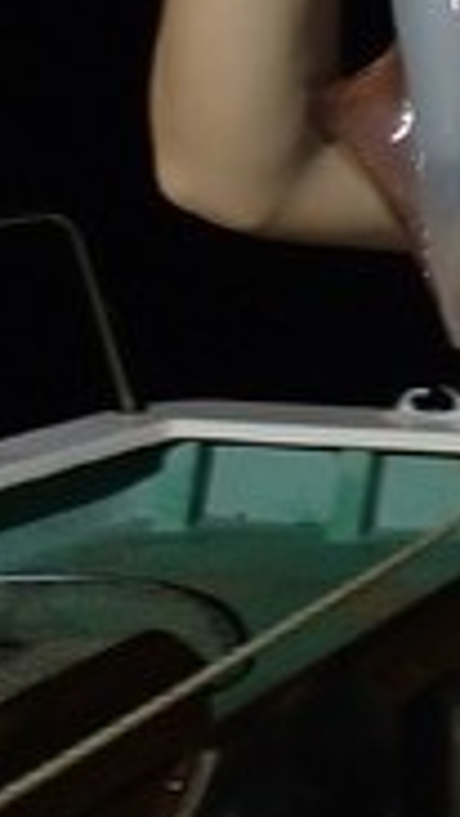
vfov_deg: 26.1
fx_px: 1734
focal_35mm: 80
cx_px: 768
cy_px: 170
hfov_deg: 13.8
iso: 400
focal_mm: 5
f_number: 3.9
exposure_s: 1/30
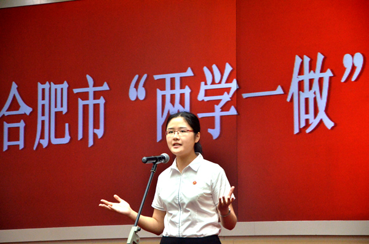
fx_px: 1304
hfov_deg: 16.1
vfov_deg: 10.7
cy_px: 122
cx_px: 184
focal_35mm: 128
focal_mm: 85
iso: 2000
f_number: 5.6
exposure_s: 1/100
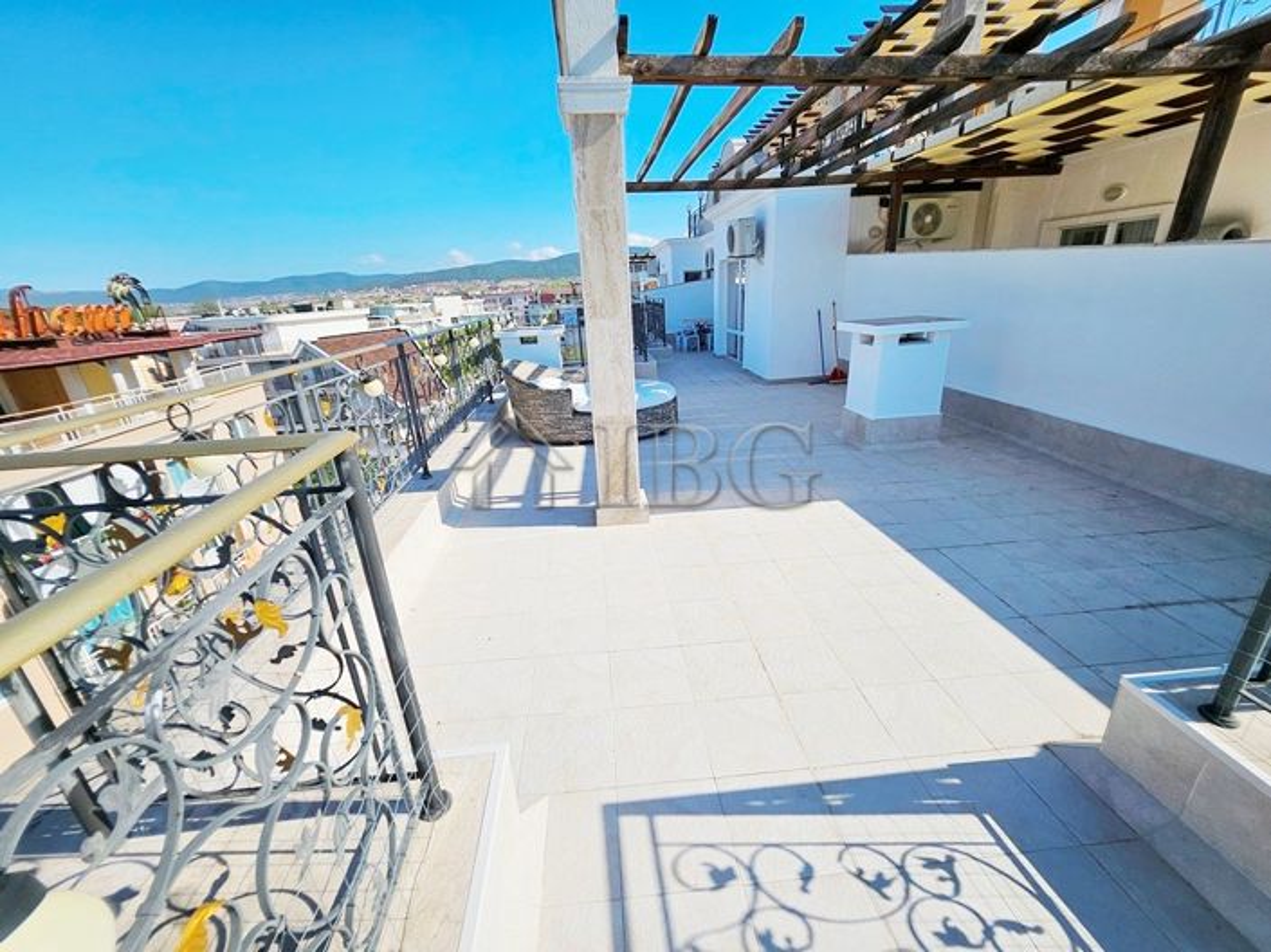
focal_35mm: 13
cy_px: 476
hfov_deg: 106.2
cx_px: 636
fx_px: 477
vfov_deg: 89.9
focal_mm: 1.7
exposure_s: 1/2232
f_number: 2.2
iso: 32
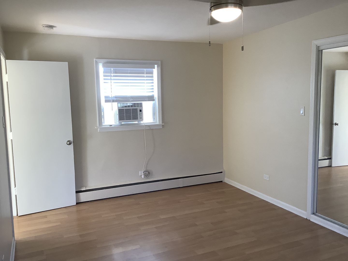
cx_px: 174
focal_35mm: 31
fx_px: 312
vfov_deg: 45.4
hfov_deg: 58.4
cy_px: 130
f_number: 2.4
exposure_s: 1/120
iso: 100
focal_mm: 3.3
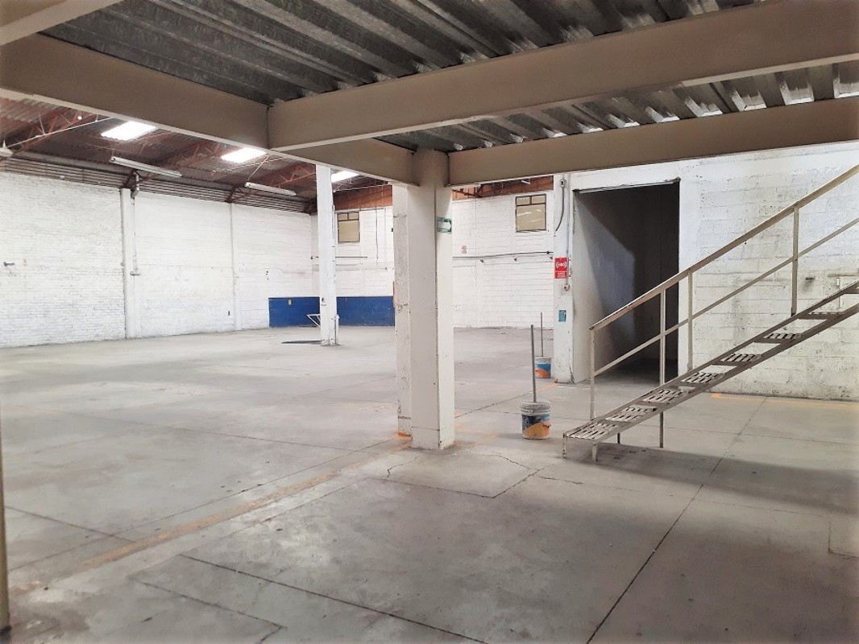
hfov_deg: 65.3
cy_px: 322
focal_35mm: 27
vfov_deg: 51.4
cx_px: 430
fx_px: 670
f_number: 1.9
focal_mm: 3.6
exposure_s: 1/24
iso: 320
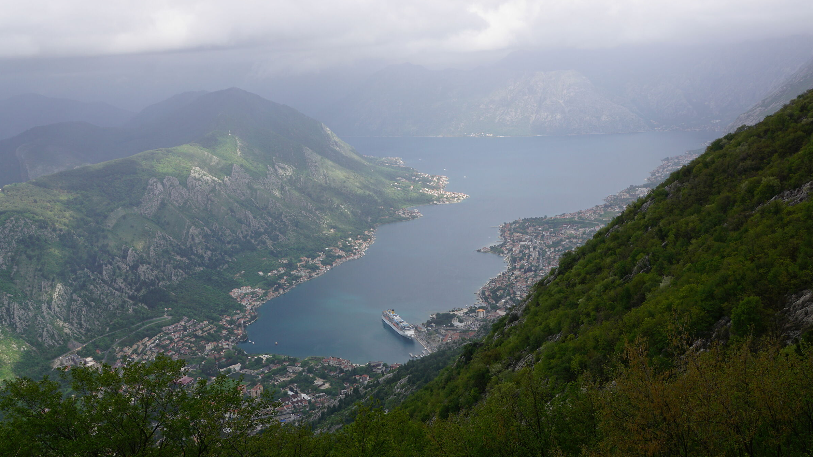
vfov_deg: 31.1
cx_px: 409
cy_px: 189
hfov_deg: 52.8
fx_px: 819
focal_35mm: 38
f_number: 9
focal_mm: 24
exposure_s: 1/125
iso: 100
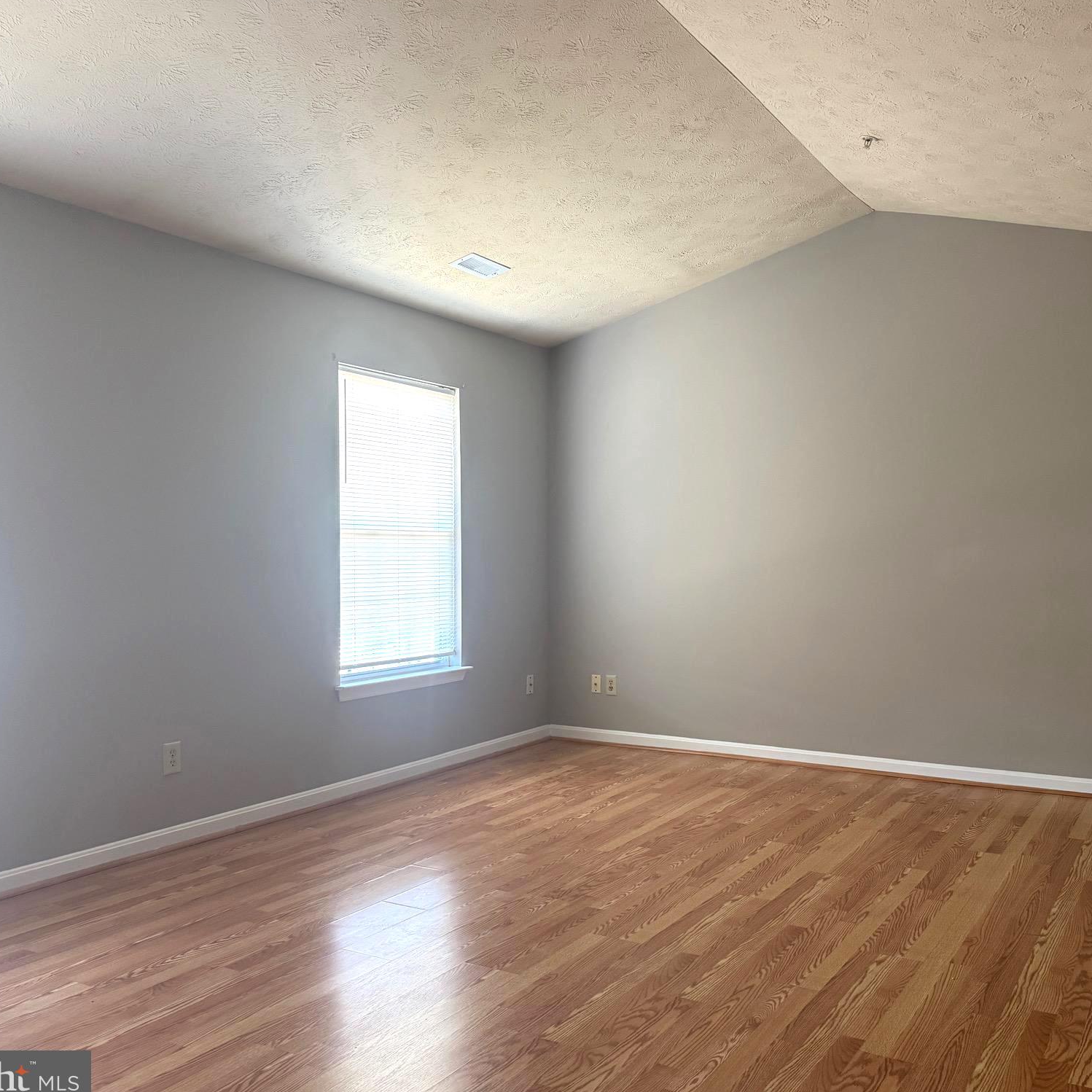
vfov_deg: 55.6
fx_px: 1035
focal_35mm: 29
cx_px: 655
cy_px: 550
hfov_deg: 55.2
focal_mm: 6.76
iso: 400
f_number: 1.78
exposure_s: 1/60
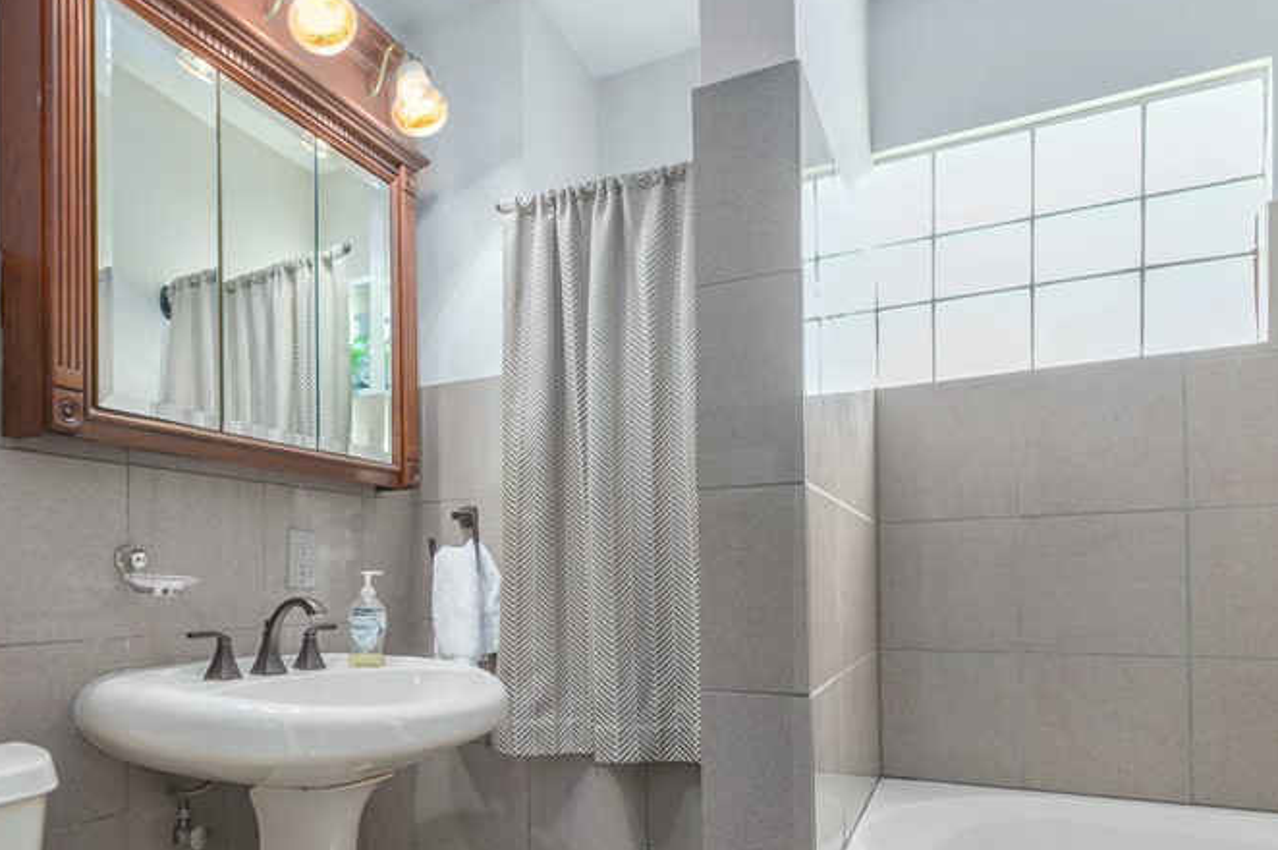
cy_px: 579
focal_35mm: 23
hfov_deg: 75.5
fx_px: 816
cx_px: 530
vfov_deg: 53.7
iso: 200
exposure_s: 1/60
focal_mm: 14
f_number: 8
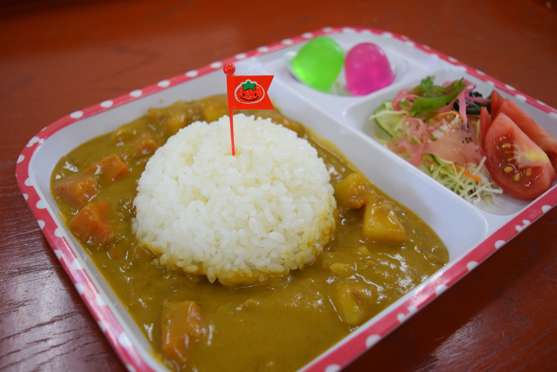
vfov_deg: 36.9
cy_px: 186
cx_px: 278
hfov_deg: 53.1
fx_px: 557
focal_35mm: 36
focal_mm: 24
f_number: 4.5
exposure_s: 1/125
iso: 800
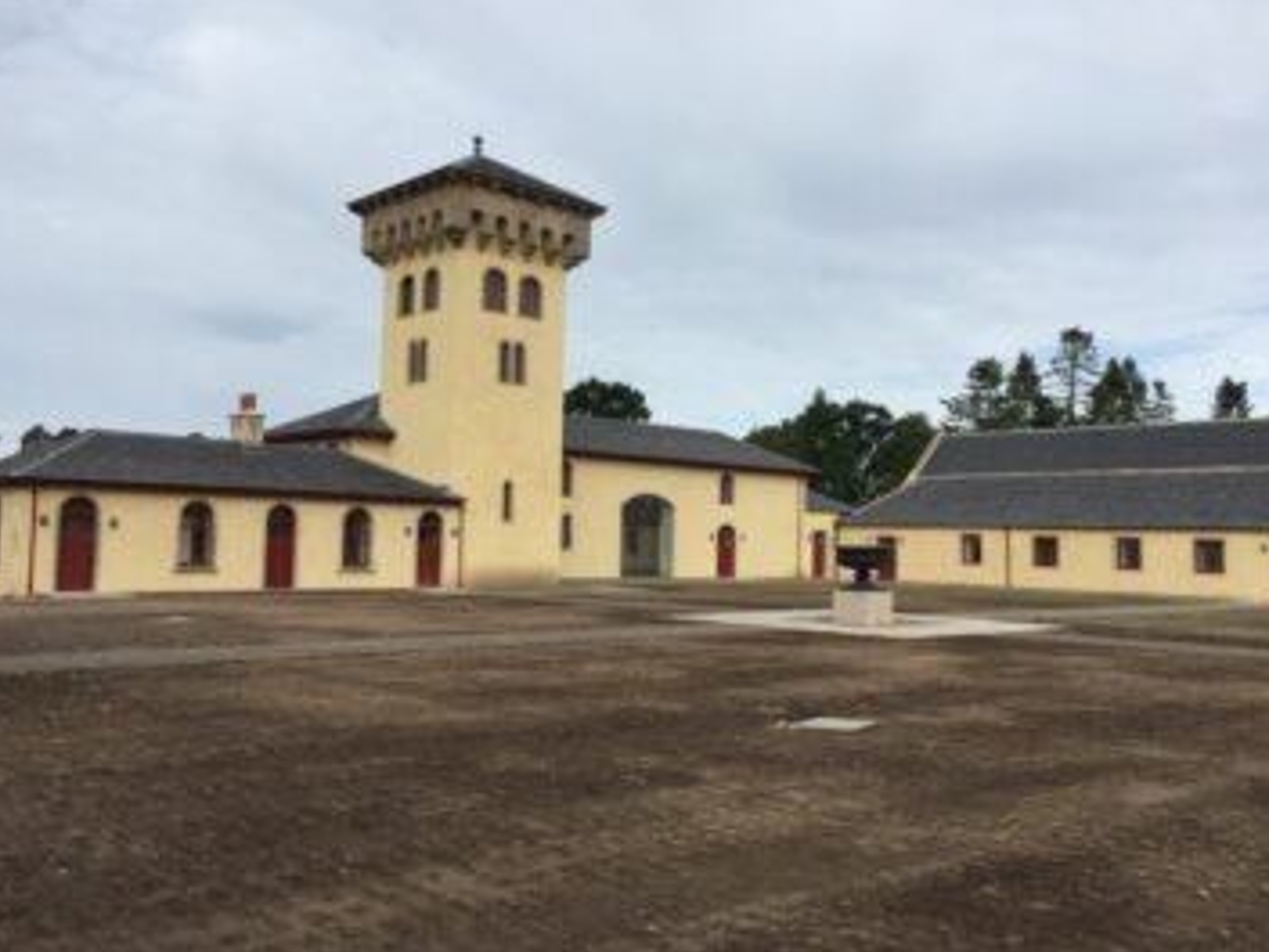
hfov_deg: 55.3
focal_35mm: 33
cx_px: 620
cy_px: 462
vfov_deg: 42.9
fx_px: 1210
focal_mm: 4.15
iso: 32
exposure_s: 1/1721
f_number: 2.2
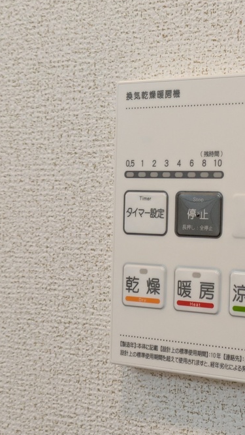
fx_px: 924
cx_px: 232
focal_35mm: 80
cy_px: 228
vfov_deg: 26.5
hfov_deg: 14.9
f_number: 1.89
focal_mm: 5.43
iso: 204
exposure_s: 1/100
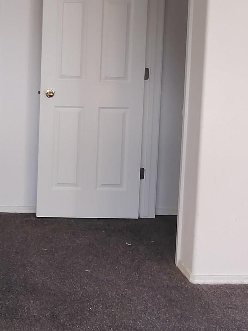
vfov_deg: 32.0
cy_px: 47
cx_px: -5
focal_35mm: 58
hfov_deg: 24.0
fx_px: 554
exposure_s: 1/60
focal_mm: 2.13
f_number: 2.2
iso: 175
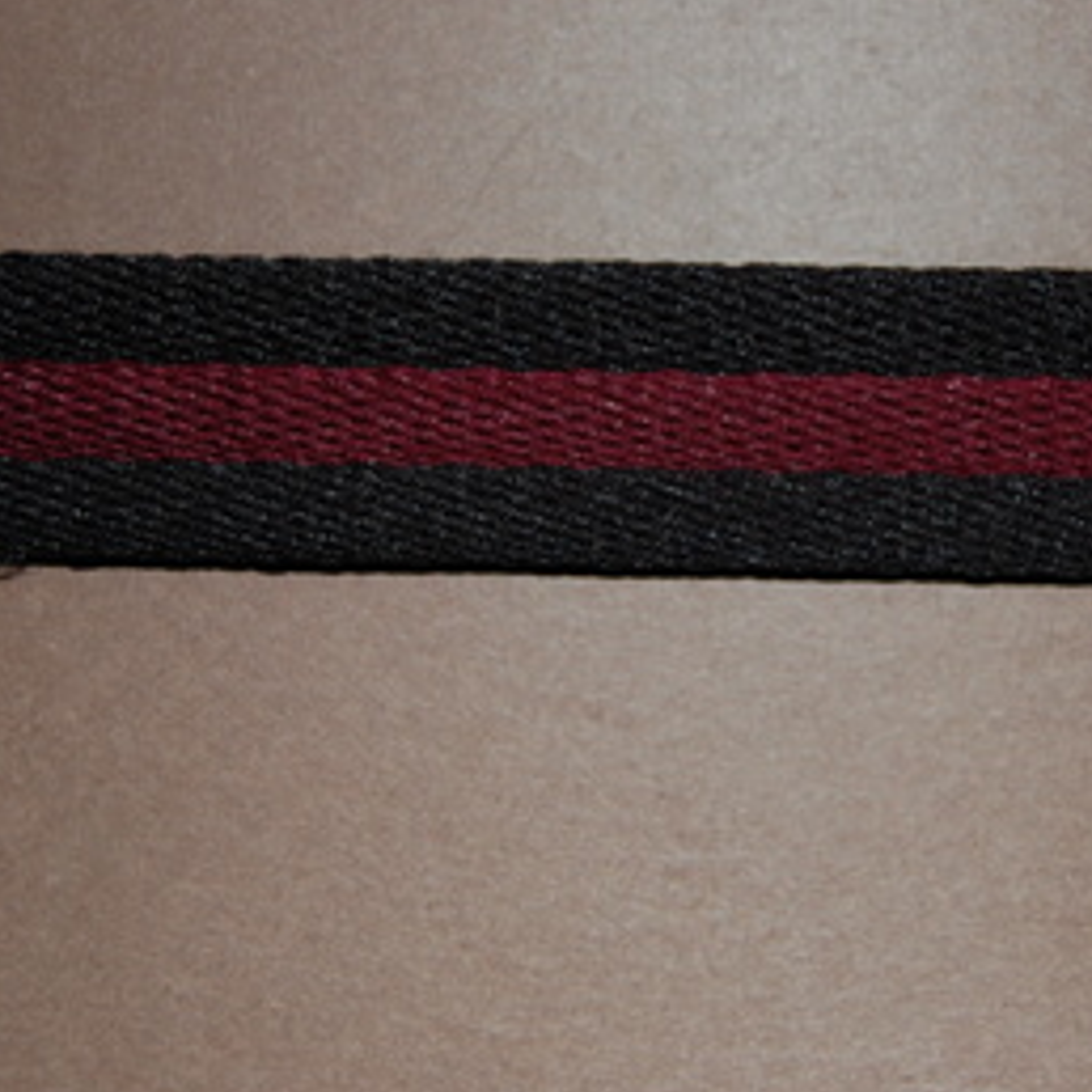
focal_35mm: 84
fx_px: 2998
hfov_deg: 20.5
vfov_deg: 20.6
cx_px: 808
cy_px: 427
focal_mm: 34
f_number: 4.5
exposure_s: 1/60
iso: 320
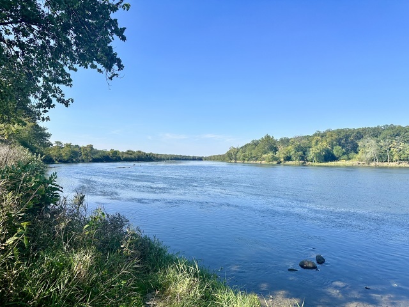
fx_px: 284
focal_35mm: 24
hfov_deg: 71.6
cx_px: 204
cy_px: 154
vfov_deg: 56.8
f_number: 1.78
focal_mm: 6.86
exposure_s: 1/4348
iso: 80
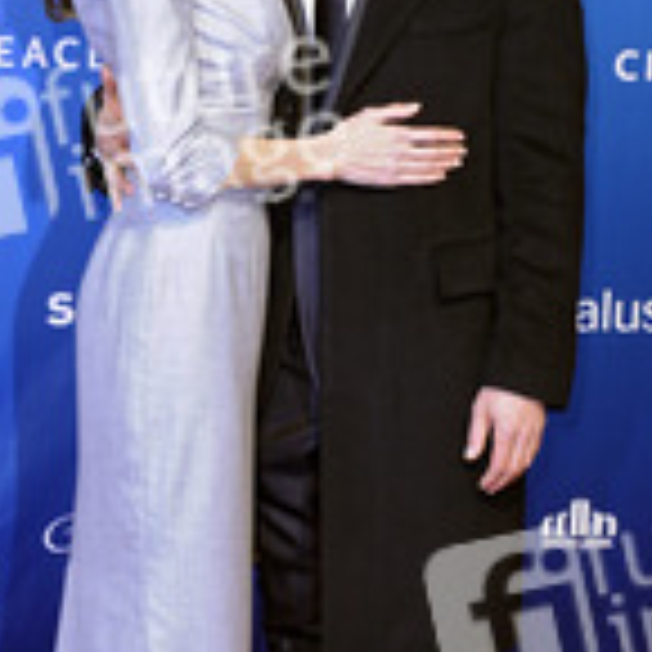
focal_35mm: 145
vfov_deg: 12.0
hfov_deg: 12.0
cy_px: 369
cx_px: 247
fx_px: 3090
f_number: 5.6
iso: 640
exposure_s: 1/160
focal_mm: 62
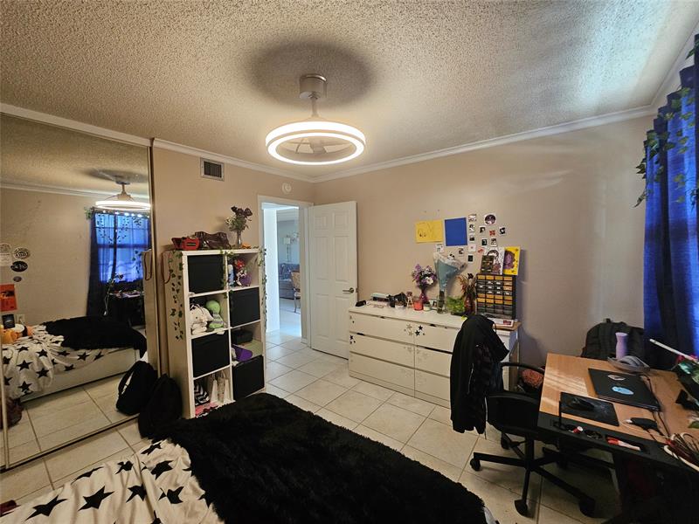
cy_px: 262
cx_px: 350
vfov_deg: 89.9
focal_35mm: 13
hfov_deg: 106.2
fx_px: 263
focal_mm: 2.2
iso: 320
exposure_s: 1/40
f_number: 2.2
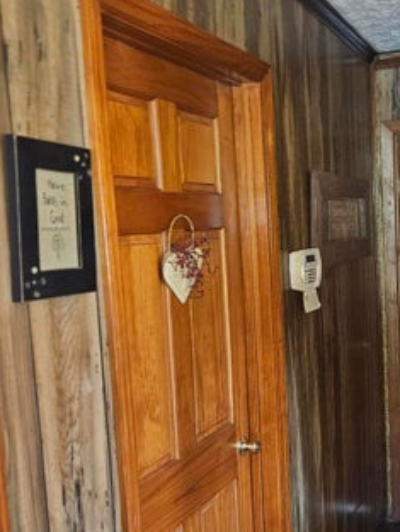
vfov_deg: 40.1
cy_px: 337
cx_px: 363
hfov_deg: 29.6
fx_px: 724
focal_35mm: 47
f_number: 1.8
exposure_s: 1/24
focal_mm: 5.4
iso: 1000
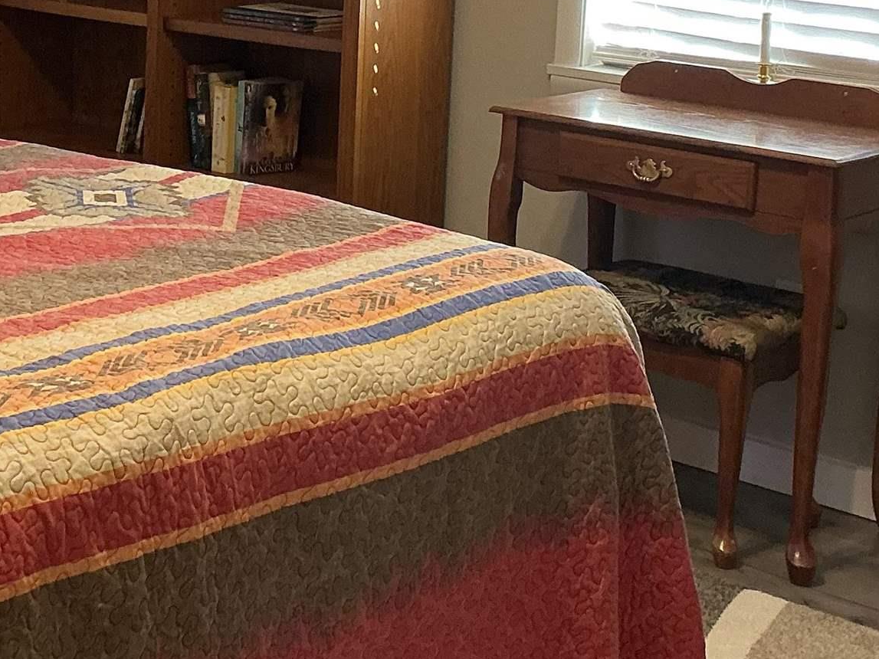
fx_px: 1904
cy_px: 74
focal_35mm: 75
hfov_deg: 25.9
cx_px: 304
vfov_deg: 19.3
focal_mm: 3
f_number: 1.8
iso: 80
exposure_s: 1/60
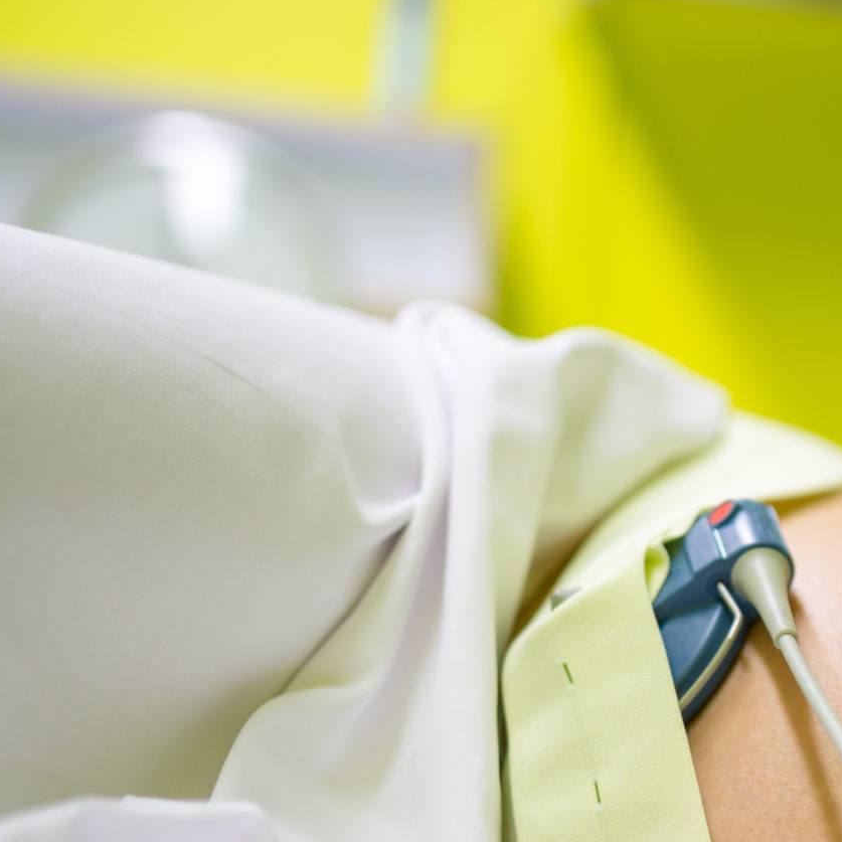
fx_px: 2504
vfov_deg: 18.7
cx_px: 973
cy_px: 808
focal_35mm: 91
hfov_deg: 18.2
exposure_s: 1/80
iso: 180
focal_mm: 35
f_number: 1.4
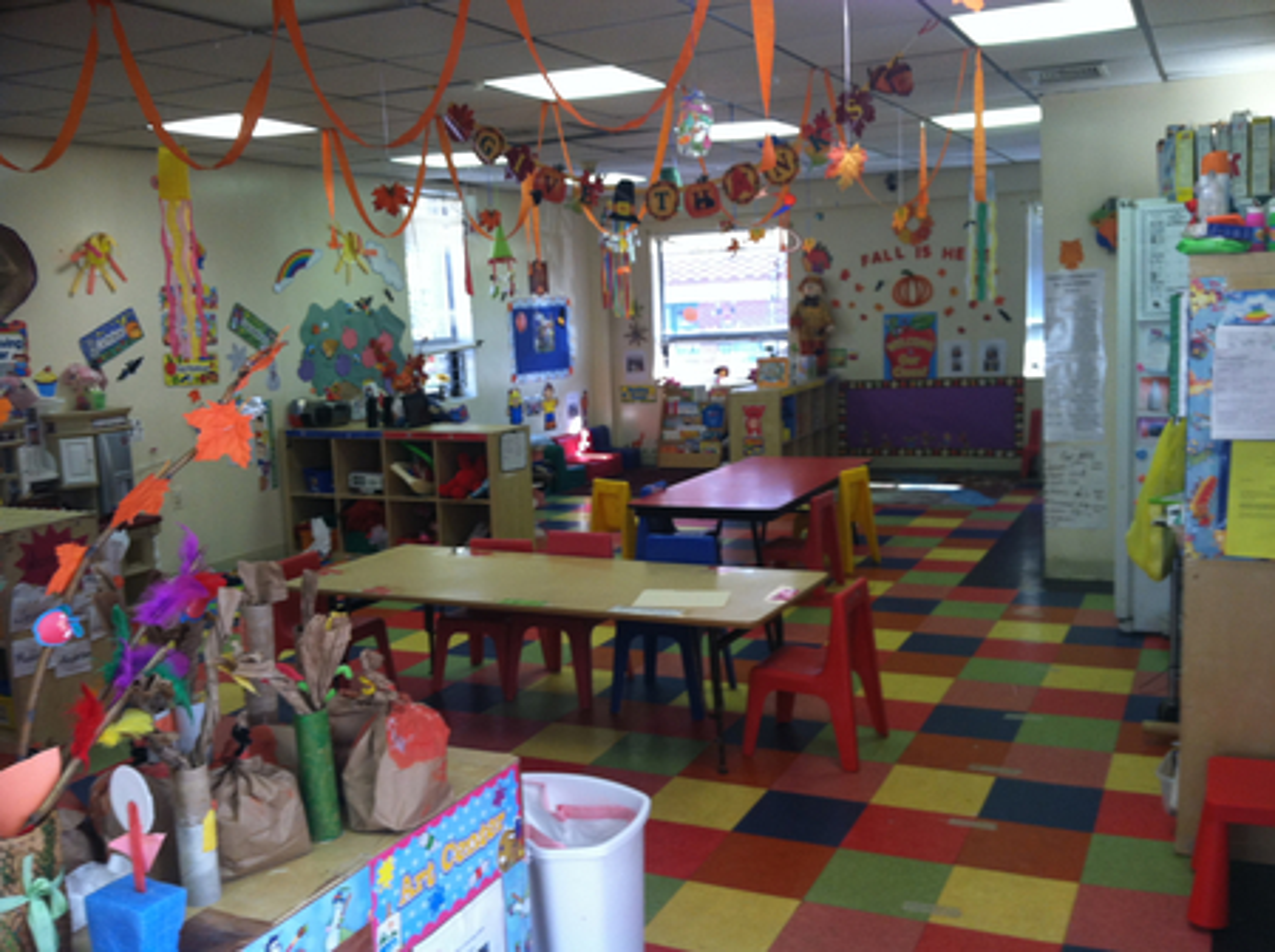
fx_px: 1287
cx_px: 638
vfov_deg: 40.6
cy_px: 476
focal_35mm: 35
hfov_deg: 52.7
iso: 80
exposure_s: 1/20
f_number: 2.8
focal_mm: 3.85
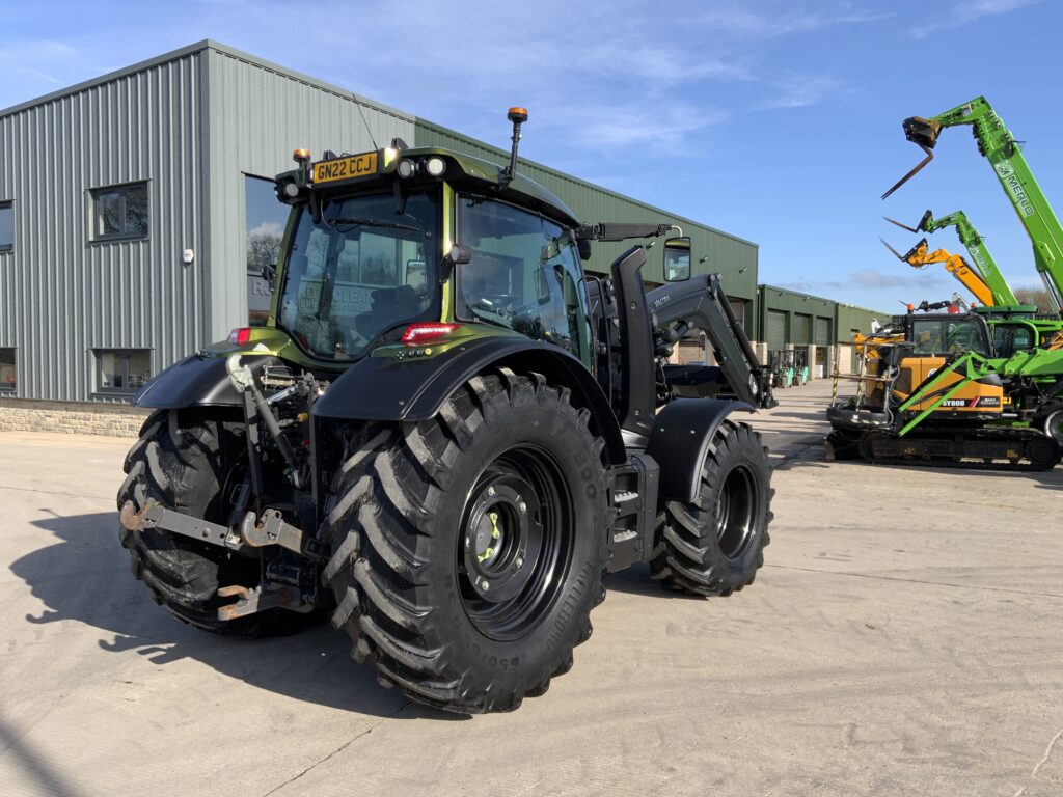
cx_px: 532
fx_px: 891
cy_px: 398
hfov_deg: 61.7
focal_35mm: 29
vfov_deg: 48.2
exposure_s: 1/1342
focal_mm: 3
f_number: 1.8
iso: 16
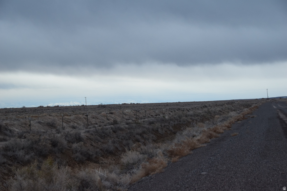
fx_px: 598
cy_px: 96
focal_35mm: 75
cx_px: 144
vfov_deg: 18.2
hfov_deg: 27.0
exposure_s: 1/60
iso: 1250
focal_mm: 50
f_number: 4.8
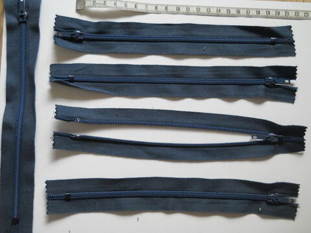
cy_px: 116
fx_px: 368
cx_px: 156
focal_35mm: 41
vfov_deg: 35.1
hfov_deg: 45.8
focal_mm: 6.72
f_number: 3.1
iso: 160
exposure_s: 1/30
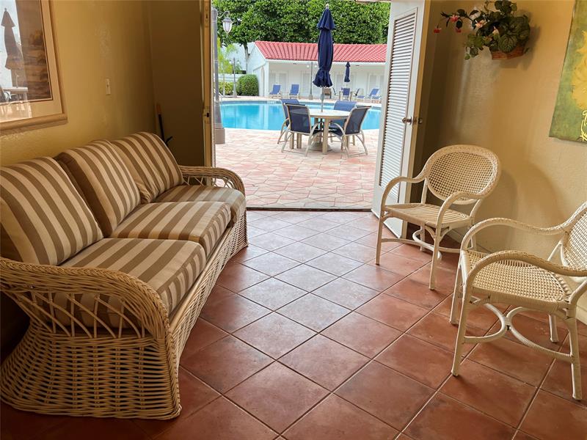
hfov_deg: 67.3
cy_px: 220
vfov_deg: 53.1
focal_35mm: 26
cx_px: 294
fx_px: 441
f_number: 1.5
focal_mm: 5.7
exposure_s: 1/120
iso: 40
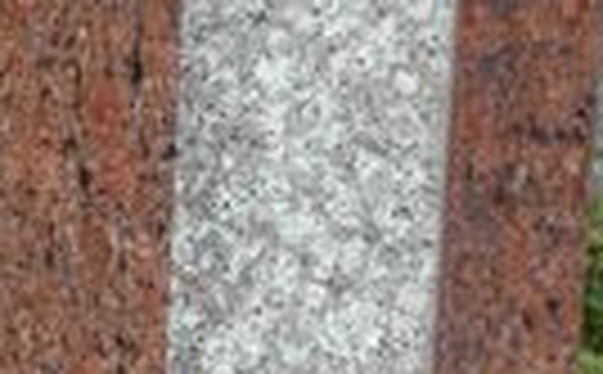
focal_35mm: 249
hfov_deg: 8.2
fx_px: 4082
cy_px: 577
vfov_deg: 5.2
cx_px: -446
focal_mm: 10.6
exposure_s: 1/125
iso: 80
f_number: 4
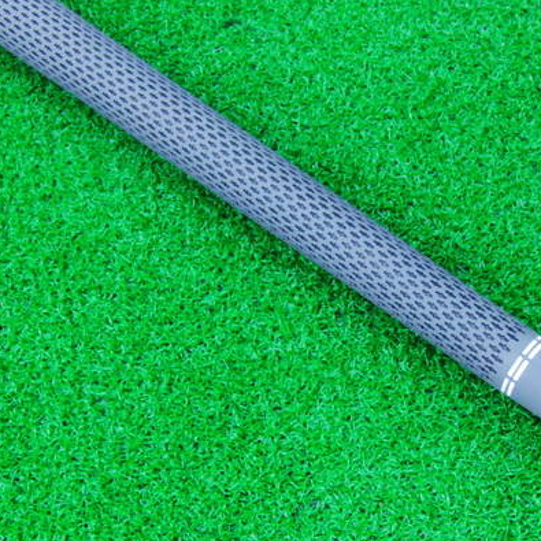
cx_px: 400
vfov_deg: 32.2
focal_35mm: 53
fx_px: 937
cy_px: 284
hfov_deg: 31.7
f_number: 3.6
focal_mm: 6.42
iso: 400
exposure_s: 1/20
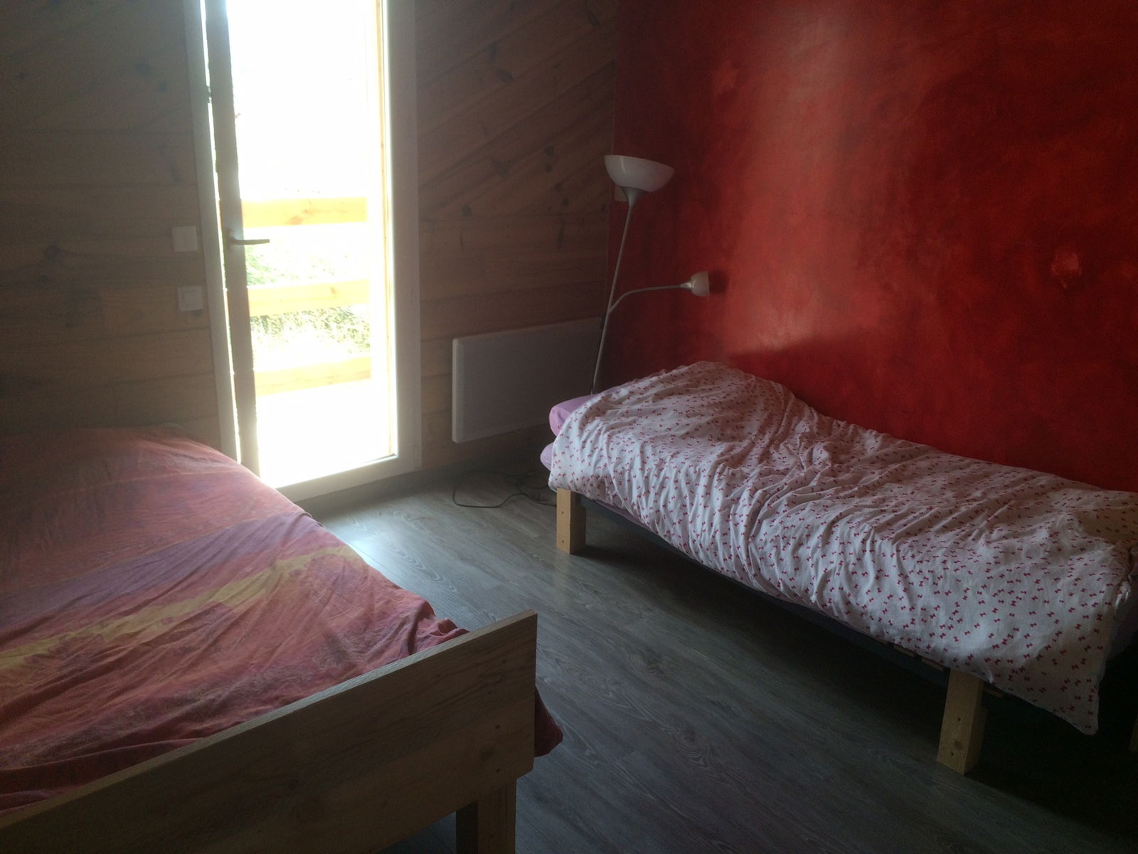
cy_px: 427
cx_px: 569
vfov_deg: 48.2
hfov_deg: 61.7
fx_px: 953
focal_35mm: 29
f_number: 2.2
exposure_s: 1/100
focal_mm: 4.15
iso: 64
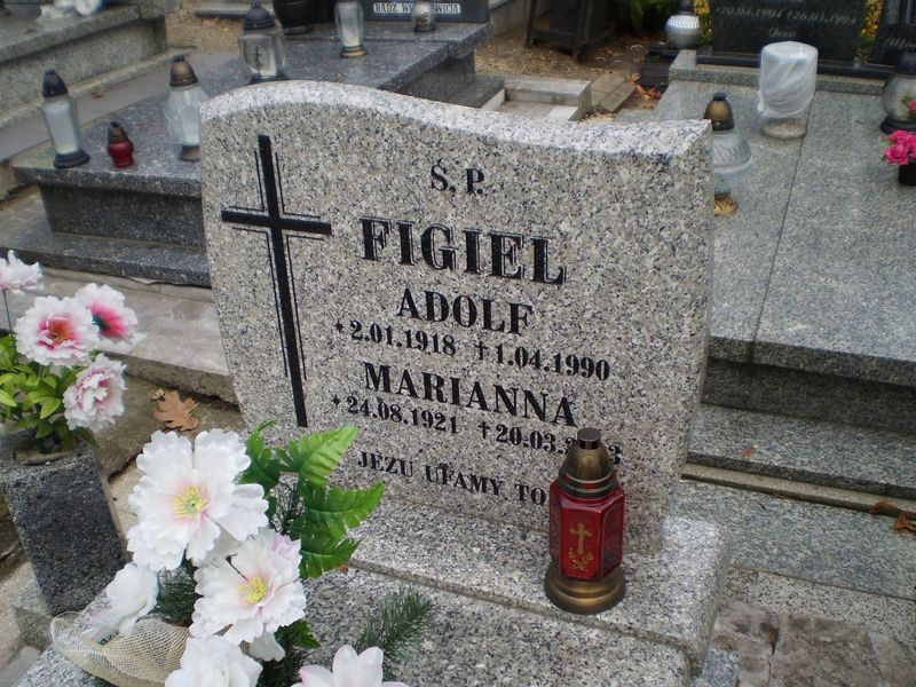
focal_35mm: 36
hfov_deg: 51.4
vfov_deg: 39.7
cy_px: 344
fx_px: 953
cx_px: 458
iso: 64
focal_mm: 6.3
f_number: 3.1
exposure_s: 1/160
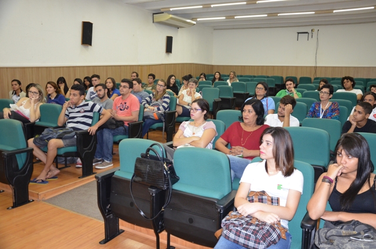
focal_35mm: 32
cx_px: 188
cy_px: 124
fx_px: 328
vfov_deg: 41.5
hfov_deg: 59.6
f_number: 3.8
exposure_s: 1/60
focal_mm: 21
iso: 1250
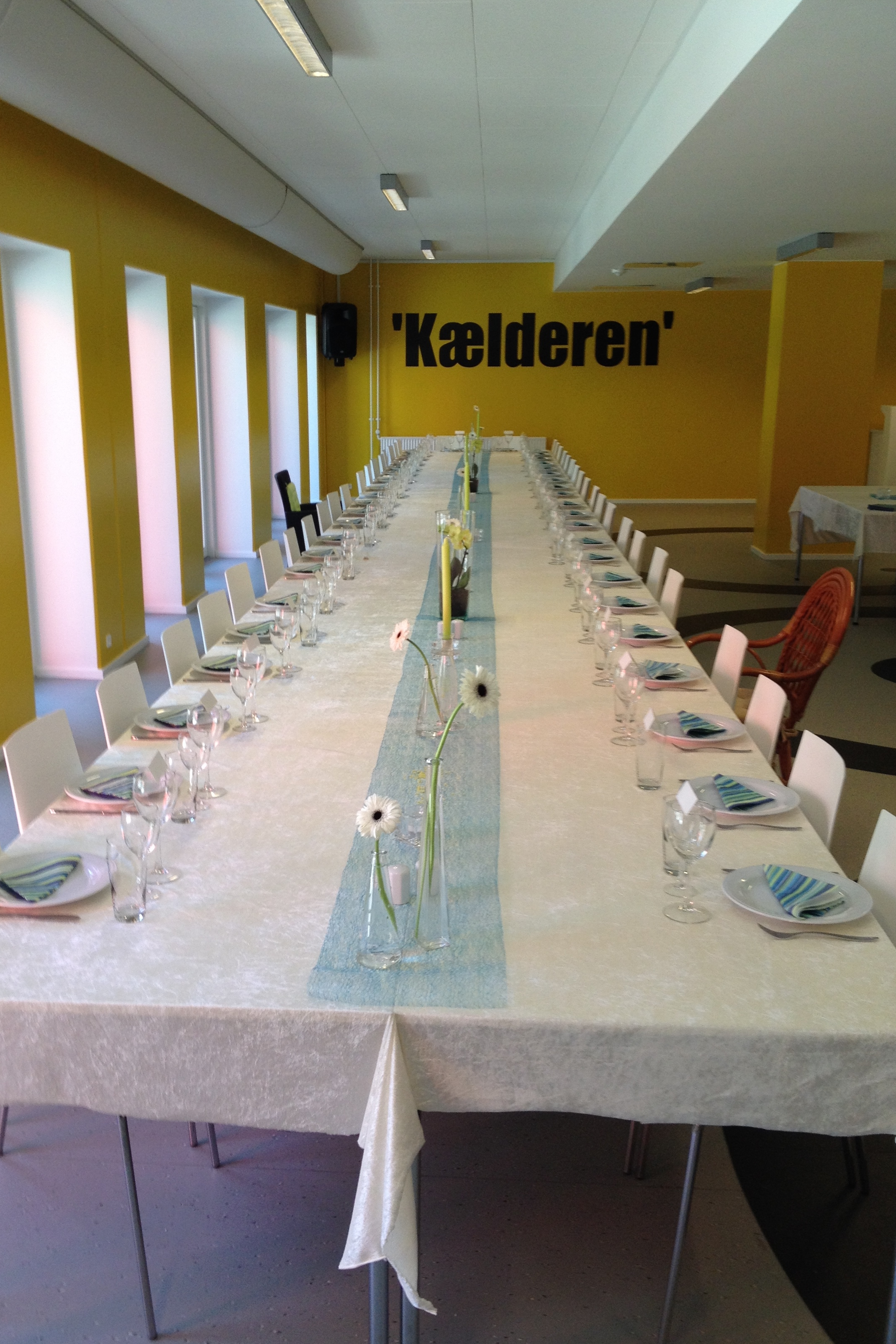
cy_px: 681
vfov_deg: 51.9
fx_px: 1381
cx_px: 402
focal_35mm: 37
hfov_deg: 35.9
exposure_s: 1/60
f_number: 2.4
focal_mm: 4.28
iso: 80
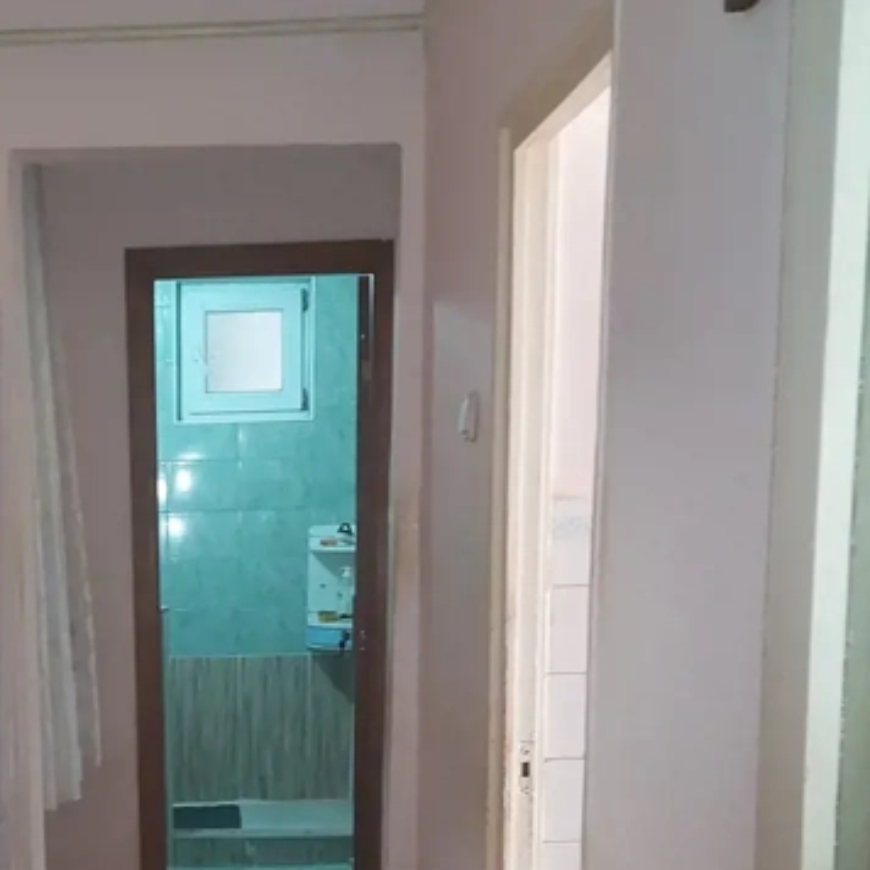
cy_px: 894
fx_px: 1763
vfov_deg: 26.1
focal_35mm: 62
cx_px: 156
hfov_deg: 27.1
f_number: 1.8
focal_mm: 5.23
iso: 400
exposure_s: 1/33
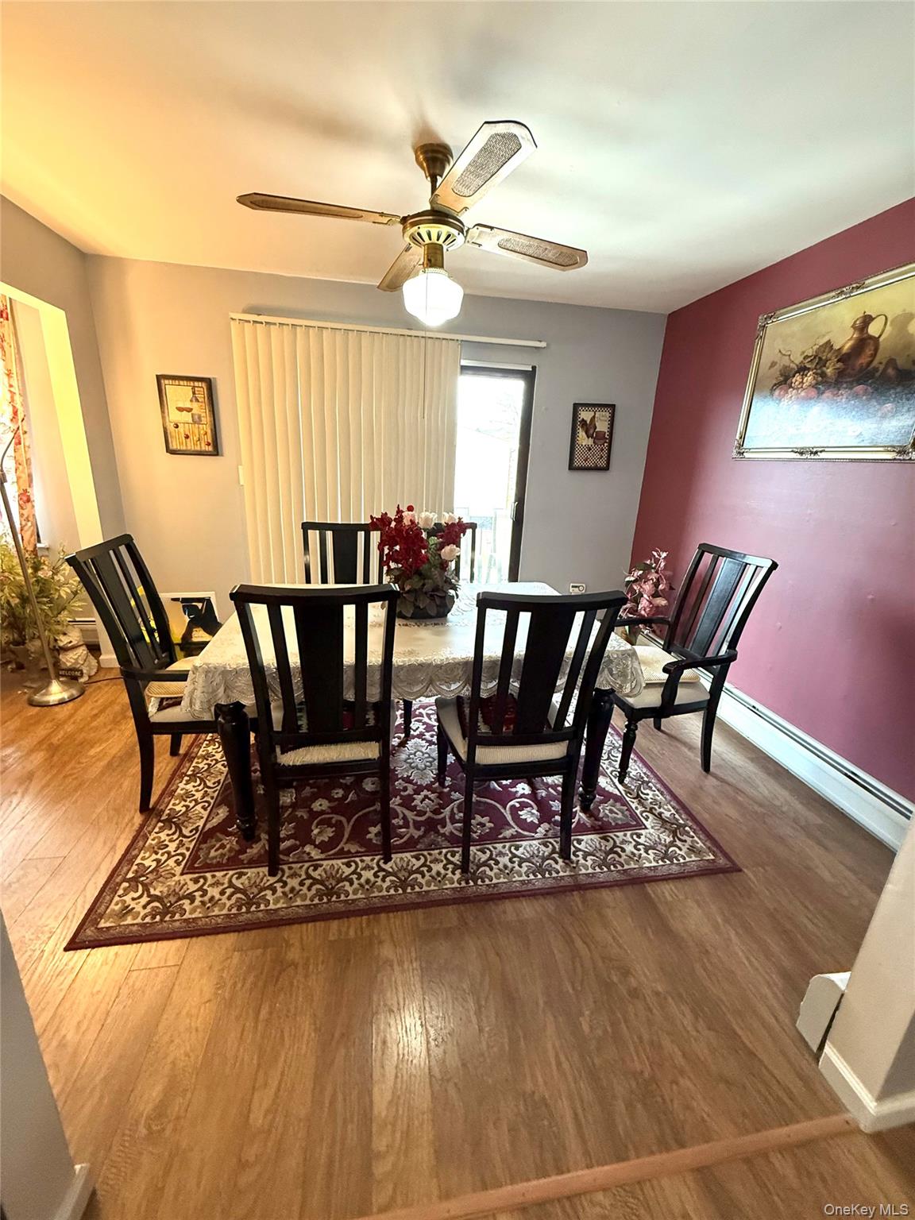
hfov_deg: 85.7
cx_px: 458
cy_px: 610
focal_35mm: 14
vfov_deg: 102.1
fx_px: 493
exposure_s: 1/120
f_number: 2.2
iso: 400
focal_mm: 2.22
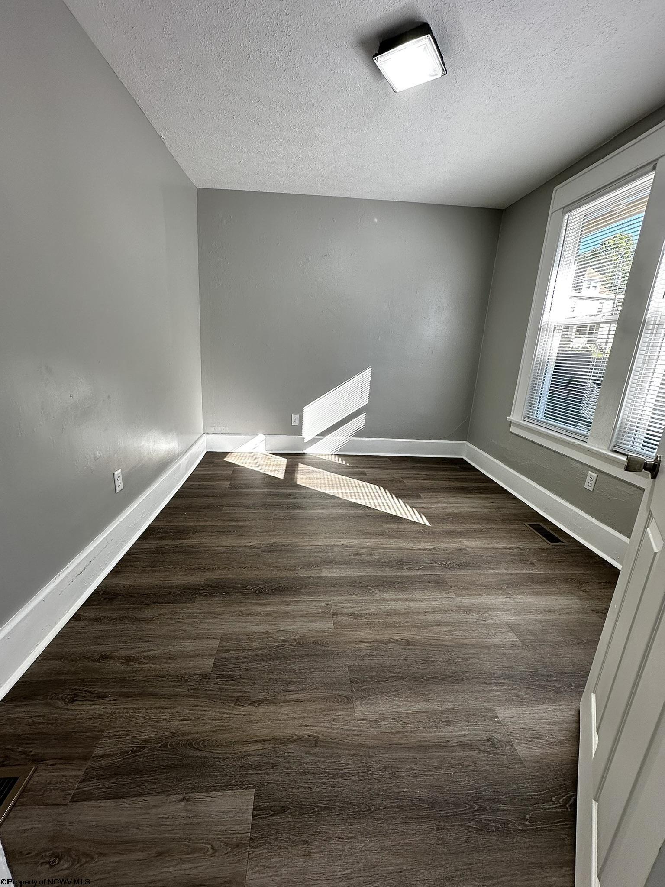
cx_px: 332
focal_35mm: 14
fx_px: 359
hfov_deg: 85.7
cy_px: 444
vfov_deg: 102.1
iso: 64
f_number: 2.2
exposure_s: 1/120
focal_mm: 2.22
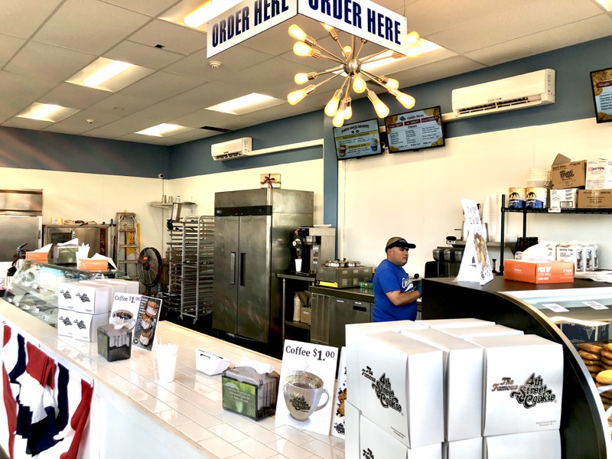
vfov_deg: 49.7
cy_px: 230
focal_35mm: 28
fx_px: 495
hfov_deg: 63.4
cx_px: 306
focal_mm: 3.99
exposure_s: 1/122
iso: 20
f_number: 1.8
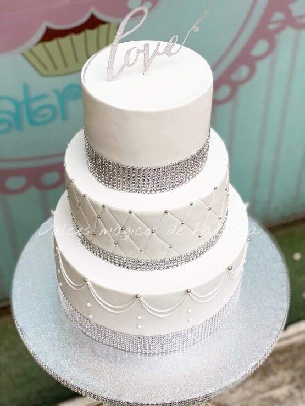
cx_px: 152
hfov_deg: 28.0
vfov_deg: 36.8
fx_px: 611
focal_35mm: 52
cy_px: 203
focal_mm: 6
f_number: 2
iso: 20
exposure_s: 1/1170
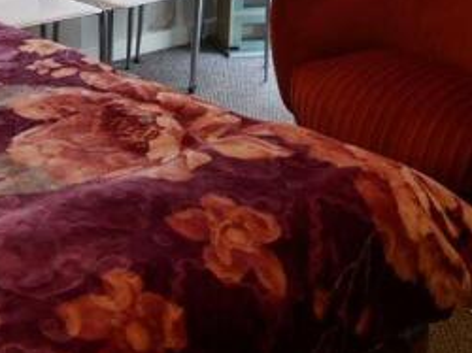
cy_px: -54
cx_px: 118
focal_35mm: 56
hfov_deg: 33.7
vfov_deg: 24.0
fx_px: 763
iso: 320
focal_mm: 12
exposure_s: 1/60
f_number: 3.5
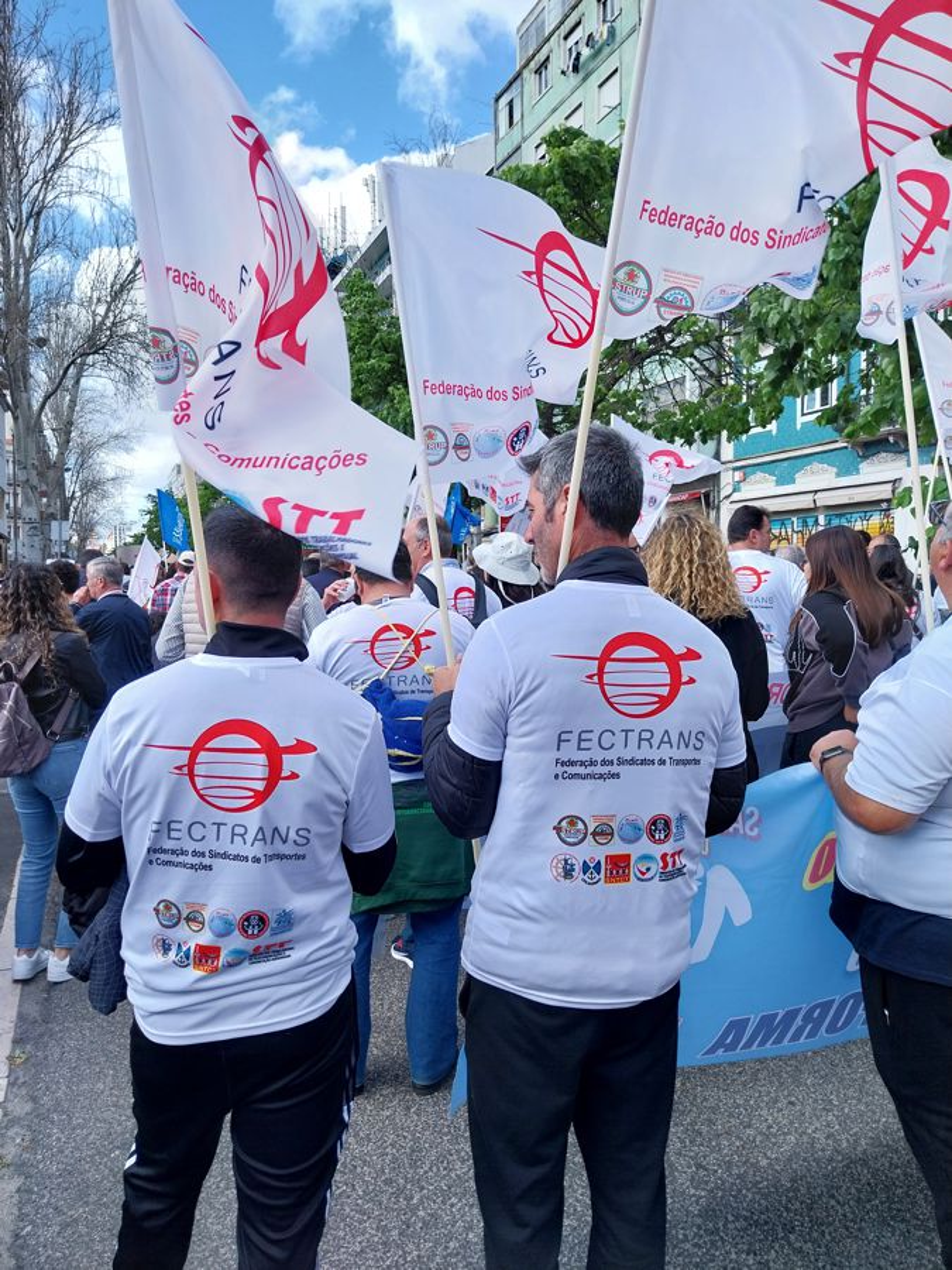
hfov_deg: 53.1
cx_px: 476
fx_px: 953
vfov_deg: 67.3
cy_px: 635
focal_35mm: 26
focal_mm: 4
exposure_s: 1/335
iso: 25
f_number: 1.8
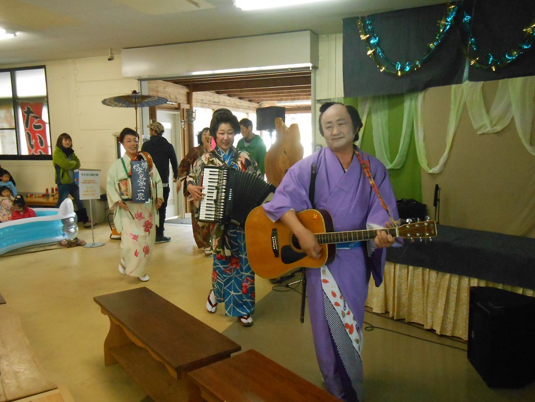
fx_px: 464
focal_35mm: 30
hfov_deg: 60.0
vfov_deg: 46.8
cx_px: 268
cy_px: 201
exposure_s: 1/100
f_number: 3.8
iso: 800
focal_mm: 5.3
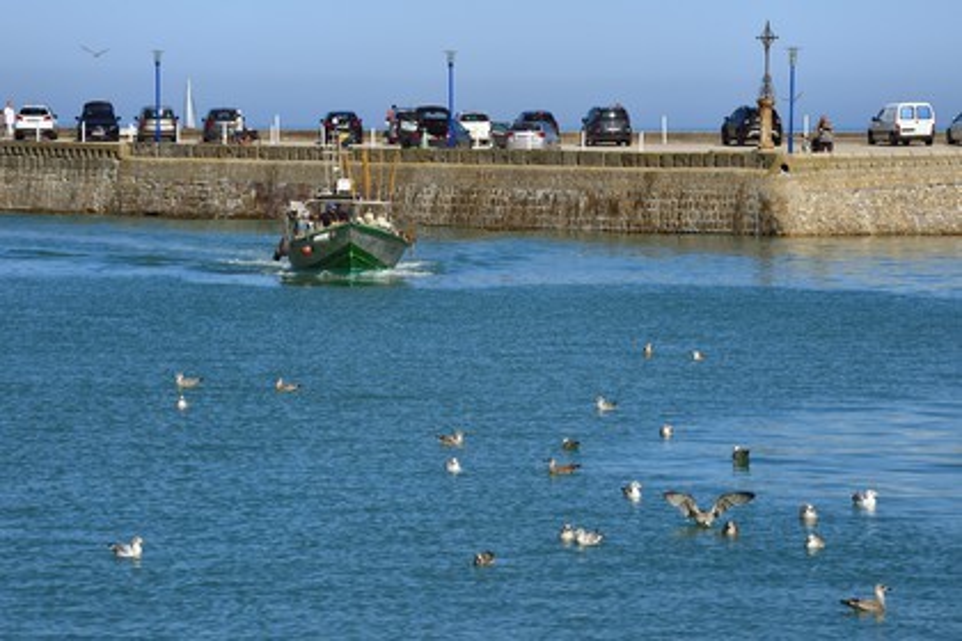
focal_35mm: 200
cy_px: 320
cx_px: 481
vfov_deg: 6.9
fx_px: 5344
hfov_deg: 10.3
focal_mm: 200
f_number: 18
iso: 200
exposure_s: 1/250
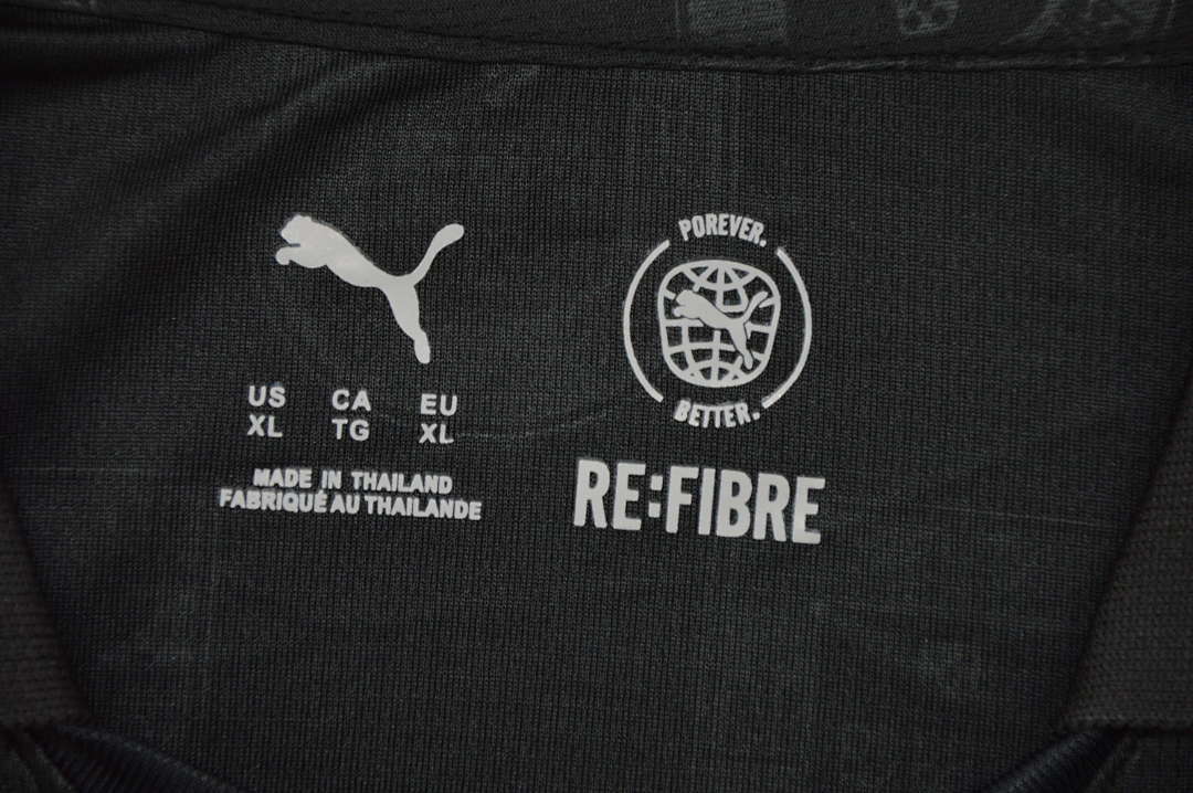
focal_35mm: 158
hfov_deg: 13.1
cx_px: 596
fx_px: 5215
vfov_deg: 8.7
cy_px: 396
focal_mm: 105
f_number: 5.6
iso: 400
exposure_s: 1/160
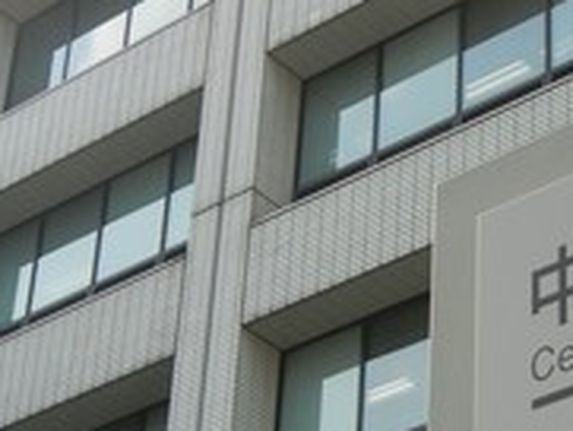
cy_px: 168
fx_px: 1905
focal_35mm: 115
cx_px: 374
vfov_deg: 12.9
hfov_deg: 17.1
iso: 160
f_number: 3.9
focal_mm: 9.3
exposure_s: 1/544
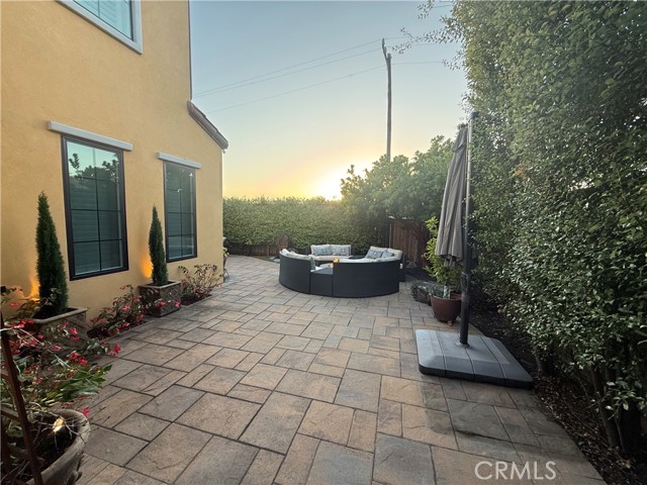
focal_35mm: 14
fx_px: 262
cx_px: 324
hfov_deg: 102.1
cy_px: 242
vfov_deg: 85.7
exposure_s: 1/100
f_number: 2.2
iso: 64
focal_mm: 2.22
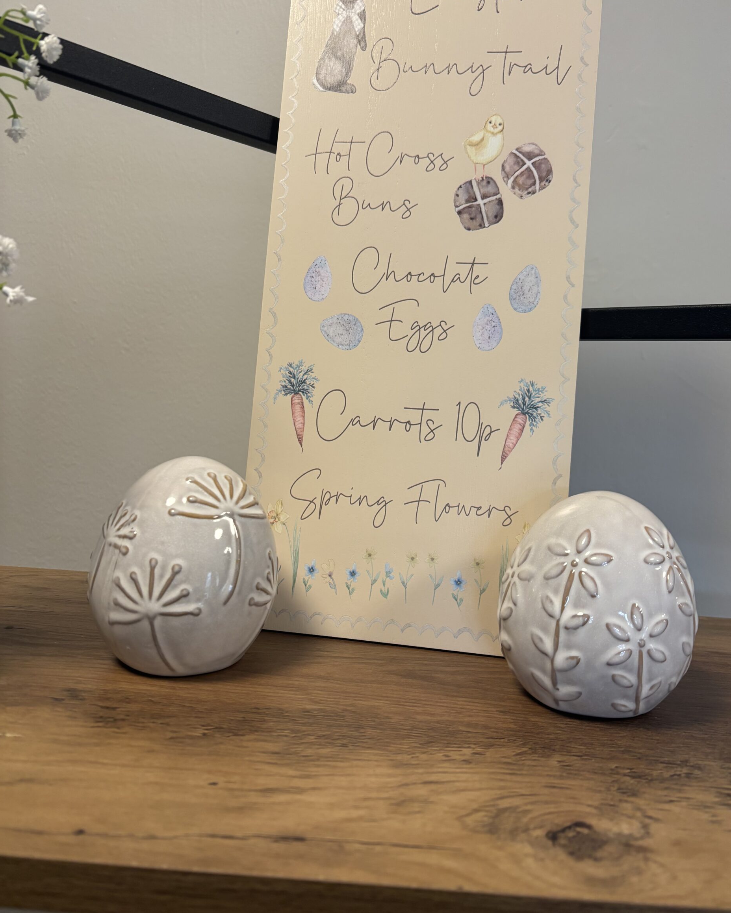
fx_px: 757
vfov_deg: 62.1
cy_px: 425
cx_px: 377
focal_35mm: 28
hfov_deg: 51.5
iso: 125
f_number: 1.6
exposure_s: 1/100
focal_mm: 5.96
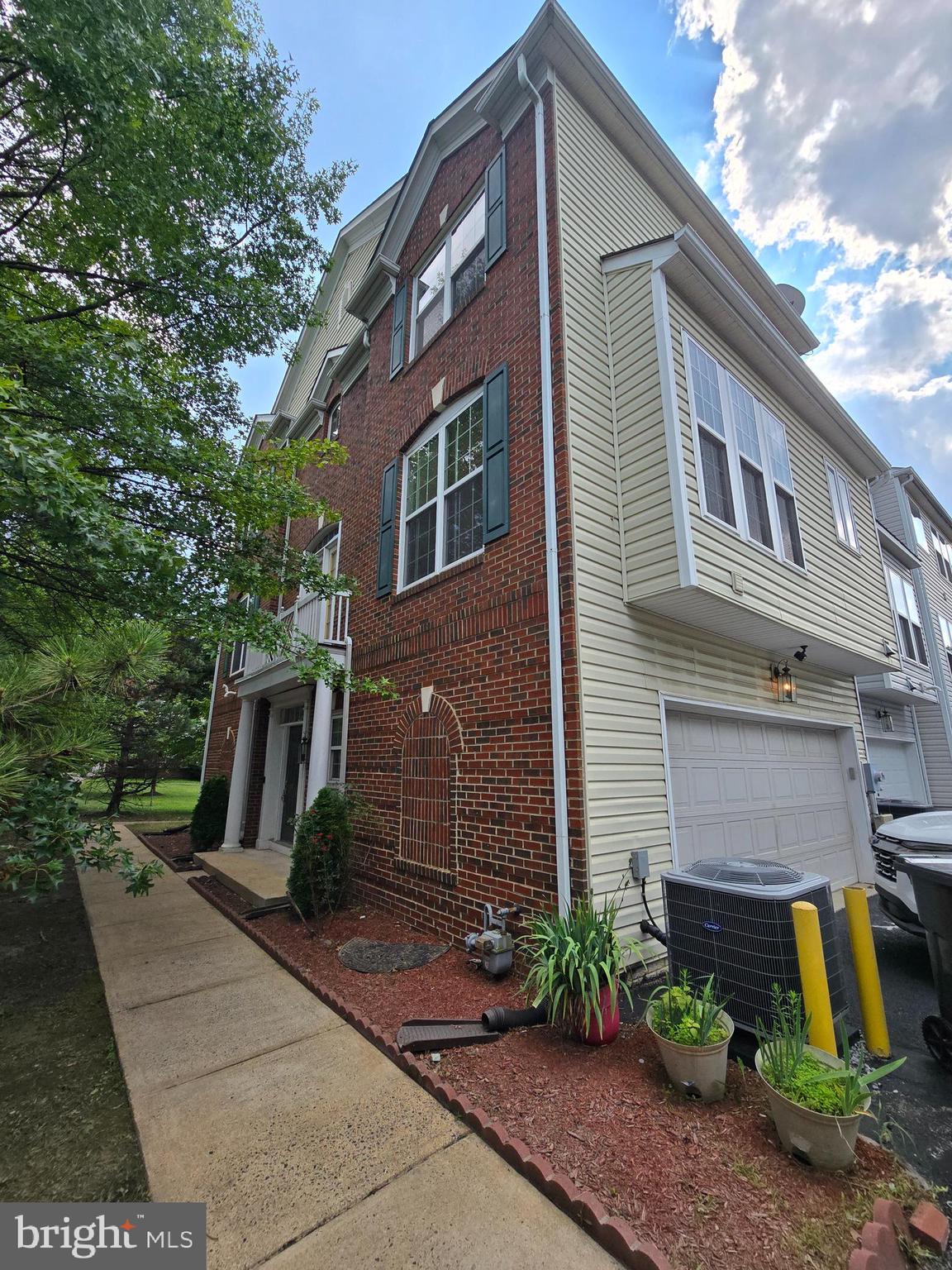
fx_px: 477
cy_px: 635
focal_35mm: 13
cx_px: 476
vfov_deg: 106.2
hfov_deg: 89.9
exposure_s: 1/1286
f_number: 2.2
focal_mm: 2.2
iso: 50
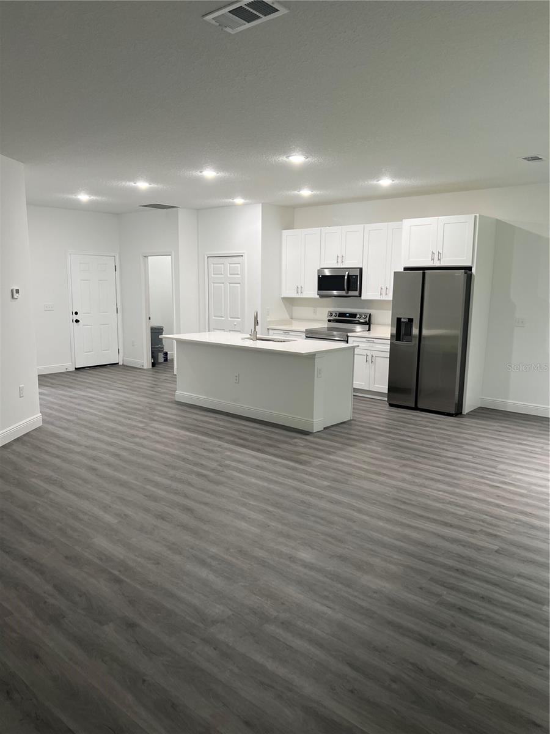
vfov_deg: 67.3
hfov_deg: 53.1
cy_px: 367
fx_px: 551
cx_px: 275
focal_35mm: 26
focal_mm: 5.7
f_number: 1.5
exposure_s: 1/60
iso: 80
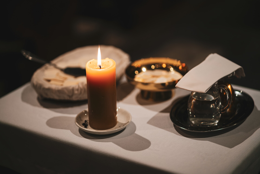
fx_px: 614
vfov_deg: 16.1
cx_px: 130
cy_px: 87
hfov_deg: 23.9
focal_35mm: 85
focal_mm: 85
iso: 200
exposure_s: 1/100
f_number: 1.4
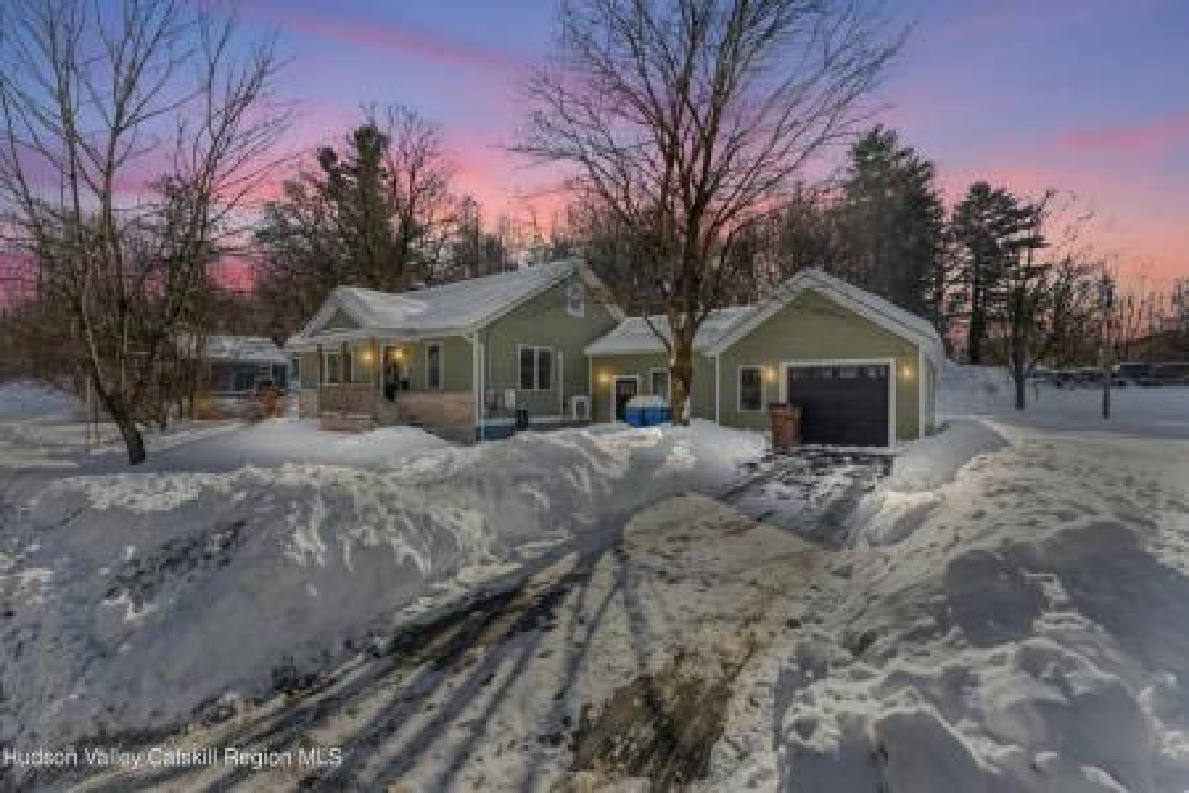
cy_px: 396
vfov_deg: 81.2
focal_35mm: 14
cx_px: 594
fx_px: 462
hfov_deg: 104.3
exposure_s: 1/400
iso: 100
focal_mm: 14
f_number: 8
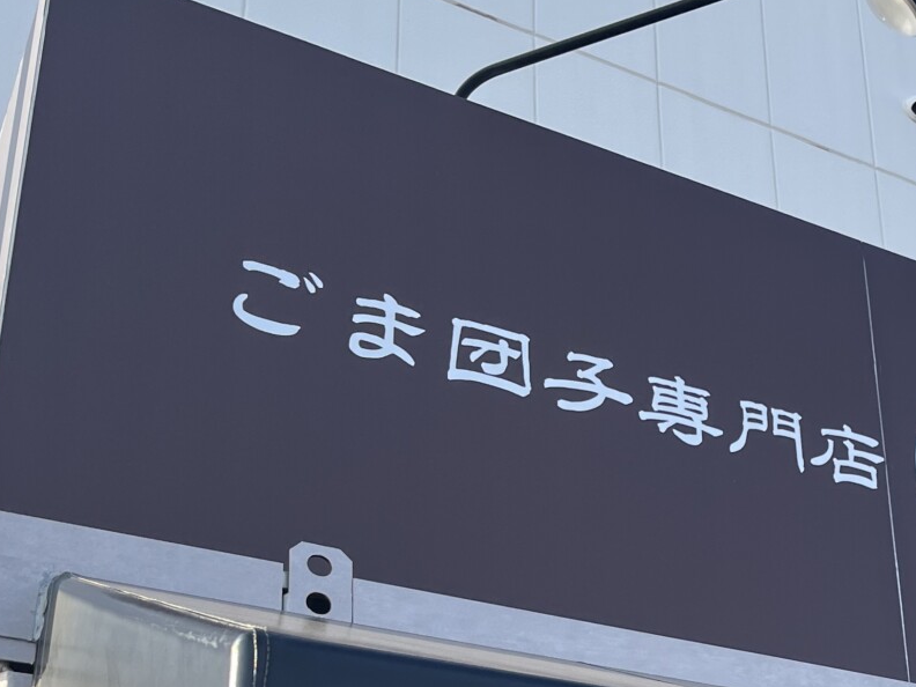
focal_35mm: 63
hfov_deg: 28.8
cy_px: 652
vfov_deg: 22.6
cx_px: 915
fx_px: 1667
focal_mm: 5.1
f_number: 1.6
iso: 50
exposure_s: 1/951
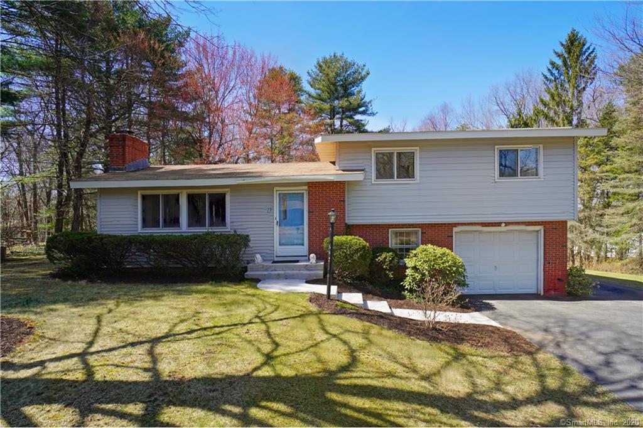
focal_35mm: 20
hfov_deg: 85.4
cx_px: 322
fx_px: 348
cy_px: 214
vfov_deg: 63.2
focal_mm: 13
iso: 100
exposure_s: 1/200
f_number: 8
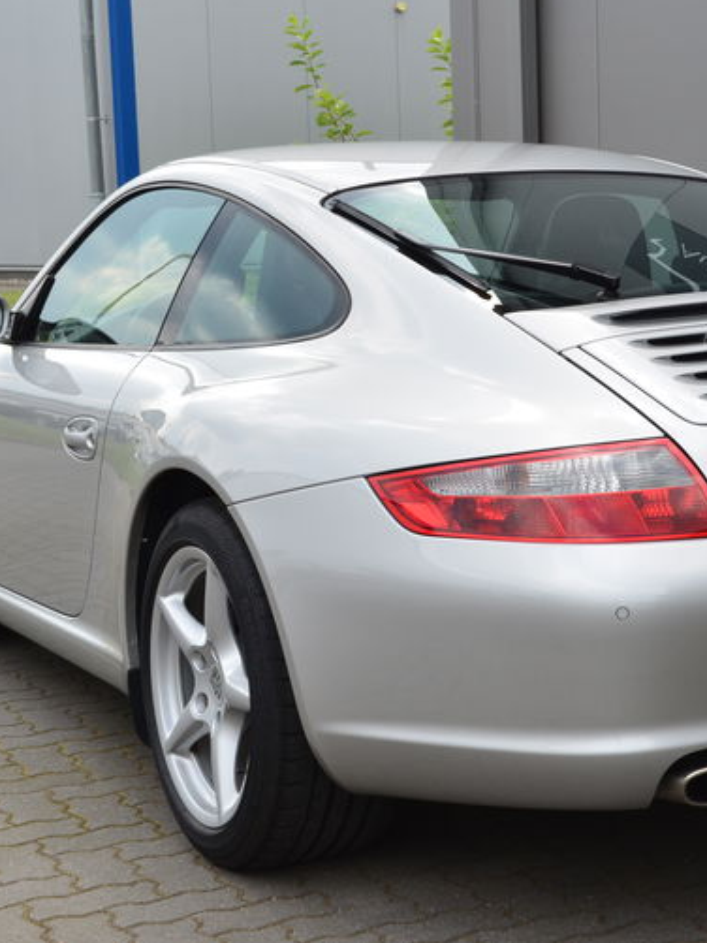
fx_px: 2042
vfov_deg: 26.0
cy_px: 471
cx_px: 534
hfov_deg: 19.5
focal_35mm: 75
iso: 400
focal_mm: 34
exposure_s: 1/200
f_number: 10
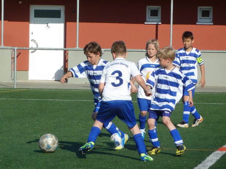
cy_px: 90
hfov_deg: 5.7
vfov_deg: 4.3
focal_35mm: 349
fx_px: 2278
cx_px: 95
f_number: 4.9
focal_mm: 49.2
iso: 200
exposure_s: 1/1000
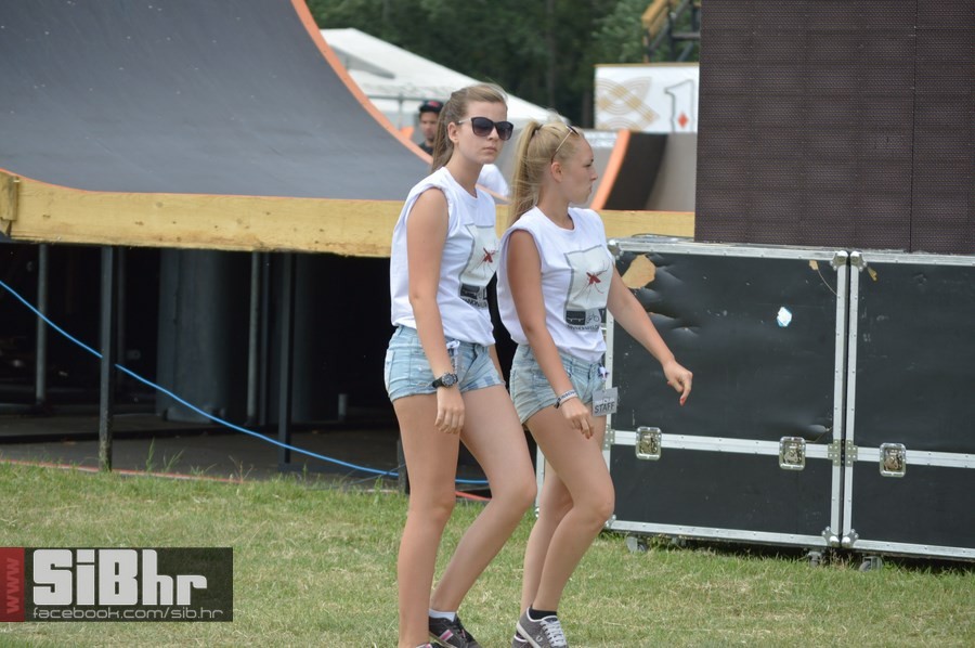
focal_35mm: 183
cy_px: 324
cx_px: 488
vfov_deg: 7.5
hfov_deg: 11.2
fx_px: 4951
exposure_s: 1/800
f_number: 5.6
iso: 200
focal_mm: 122
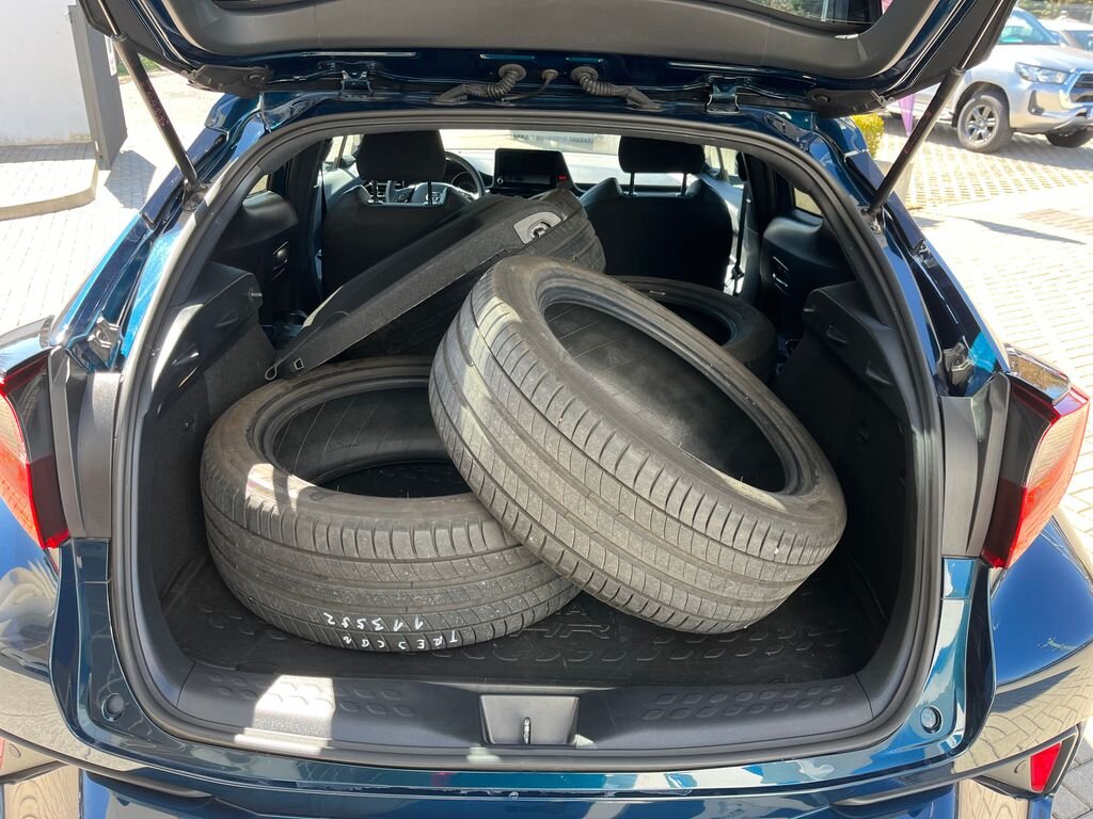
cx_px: 546
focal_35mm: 26
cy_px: 410
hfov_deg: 67.3
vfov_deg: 53.1
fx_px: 821
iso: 64
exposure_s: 1/172
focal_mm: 5.1
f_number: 1.6
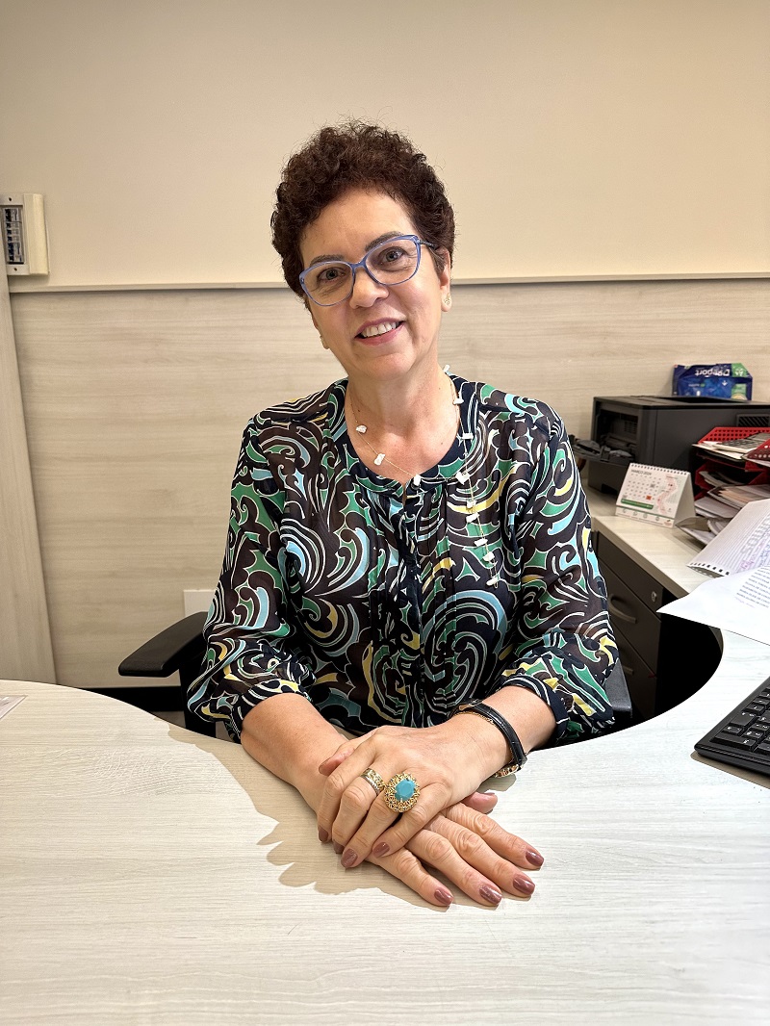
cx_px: 385
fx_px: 712
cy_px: 513
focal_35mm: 24
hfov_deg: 56.8
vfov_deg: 71.6
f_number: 1.78
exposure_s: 1/60
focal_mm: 6.86
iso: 160
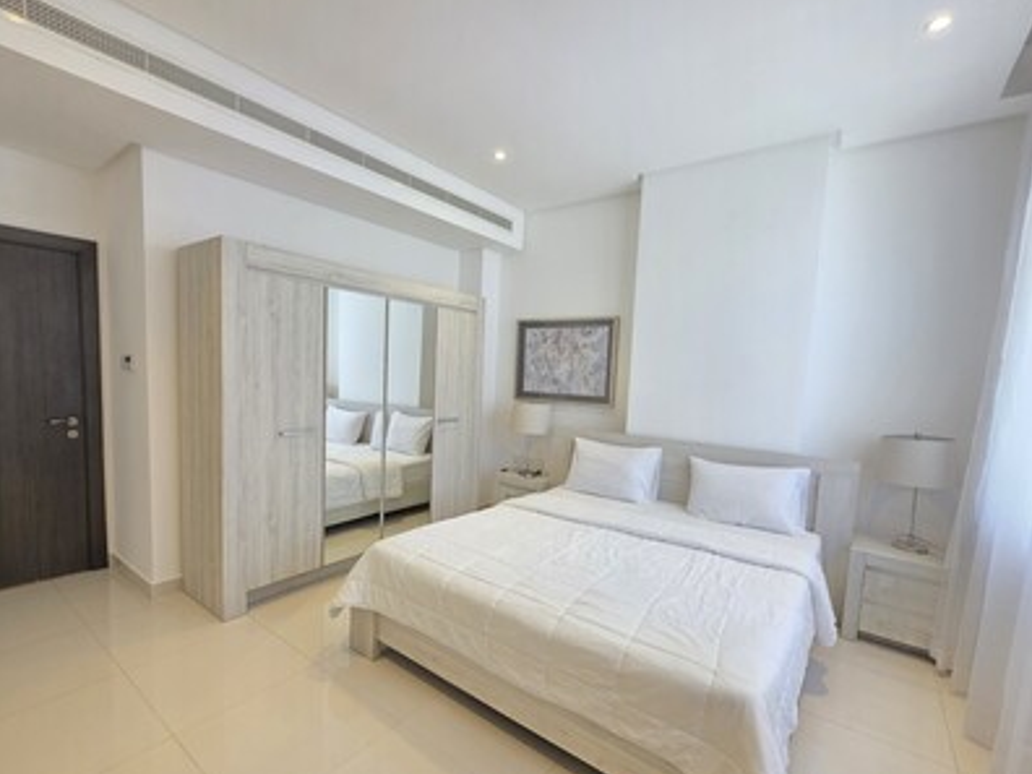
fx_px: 447
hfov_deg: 98.2
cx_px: 507
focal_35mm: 15
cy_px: 426
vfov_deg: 81.5
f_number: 1.9
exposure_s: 1/120
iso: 160
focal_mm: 2.2
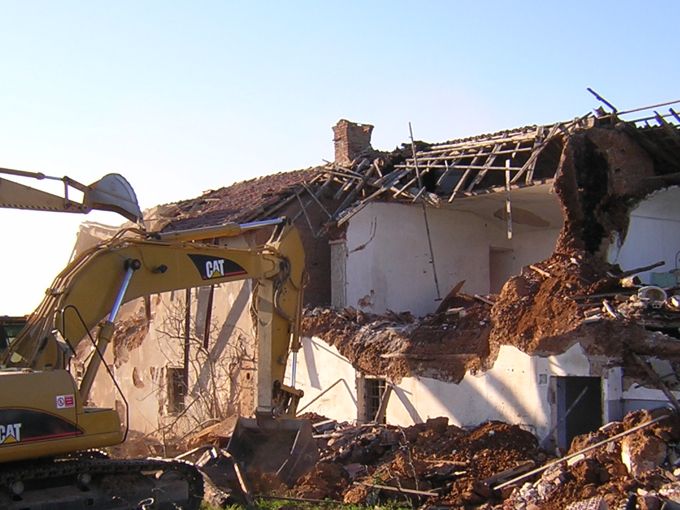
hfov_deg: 34.9
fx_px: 1080
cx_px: 375
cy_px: 311
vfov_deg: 26.5
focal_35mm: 55
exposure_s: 1/160
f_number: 5.2
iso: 100
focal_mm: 4.7
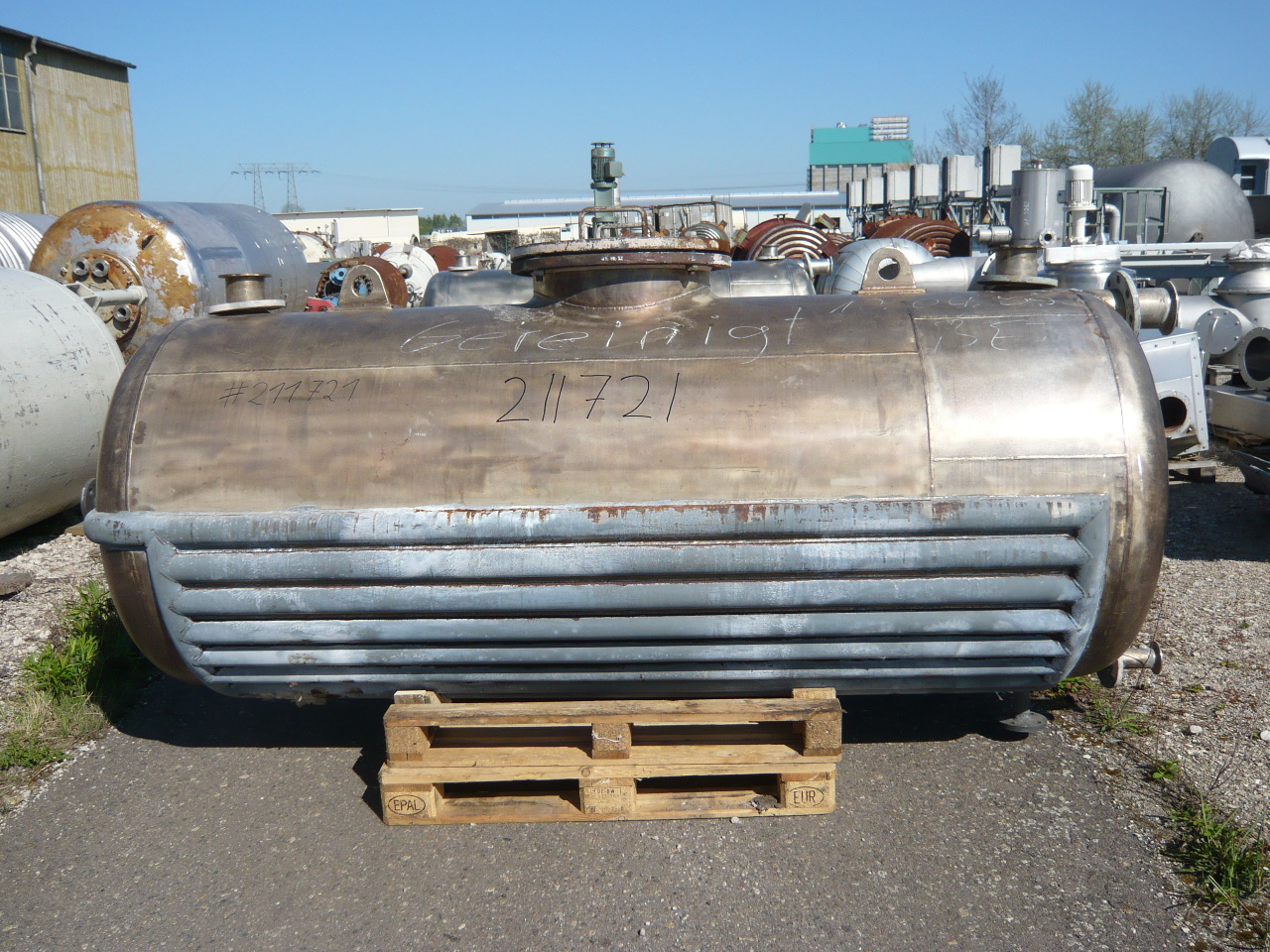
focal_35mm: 29
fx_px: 1064
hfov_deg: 61.7
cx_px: 635
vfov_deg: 48.2
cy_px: 476
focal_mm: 4.6
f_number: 8
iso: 100
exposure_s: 1/250
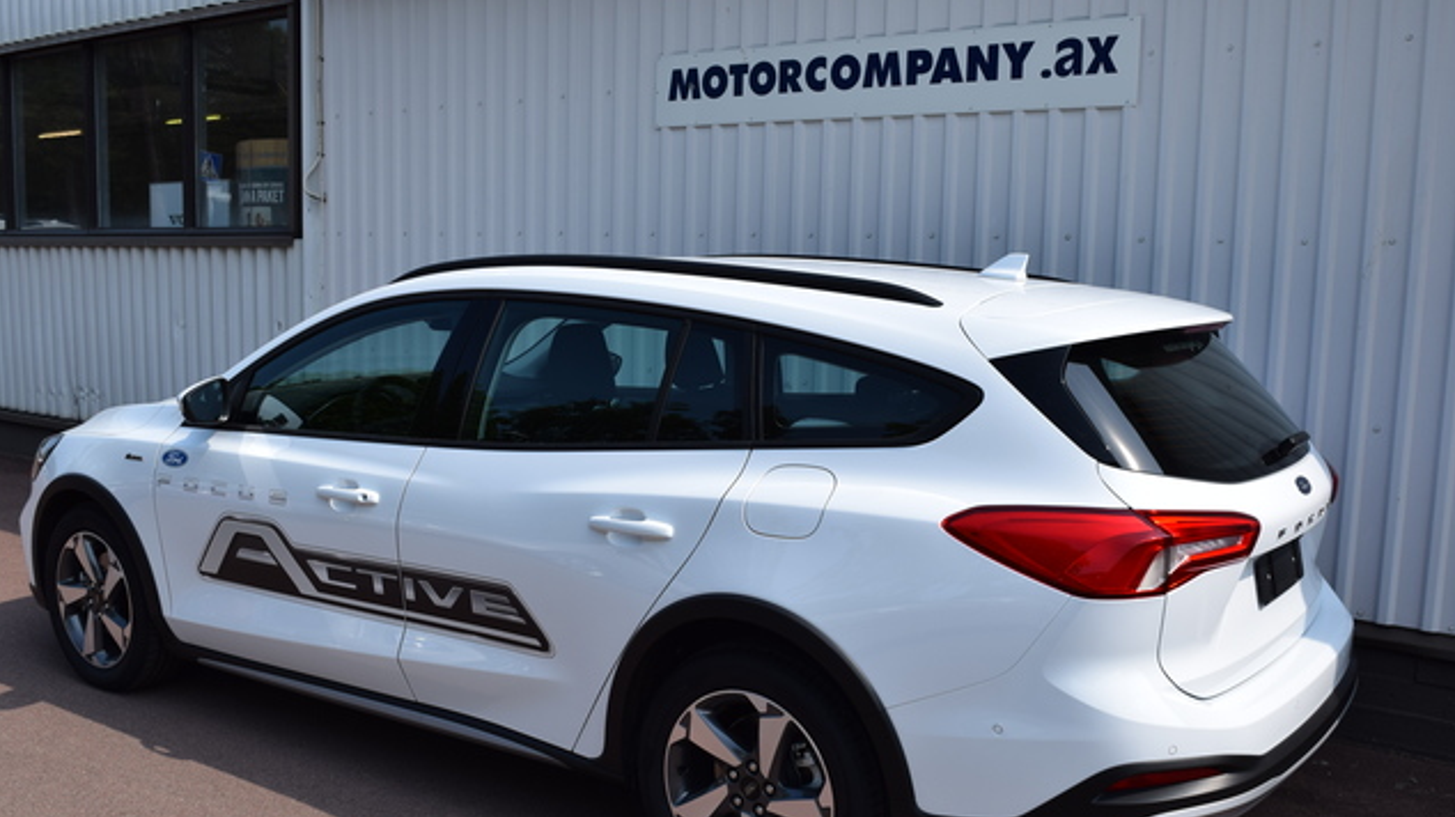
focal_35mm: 37
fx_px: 1409
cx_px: 732
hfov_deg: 54.6
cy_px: 480
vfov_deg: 32.3
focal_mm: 23
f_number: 10
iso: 200
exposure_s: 1/400
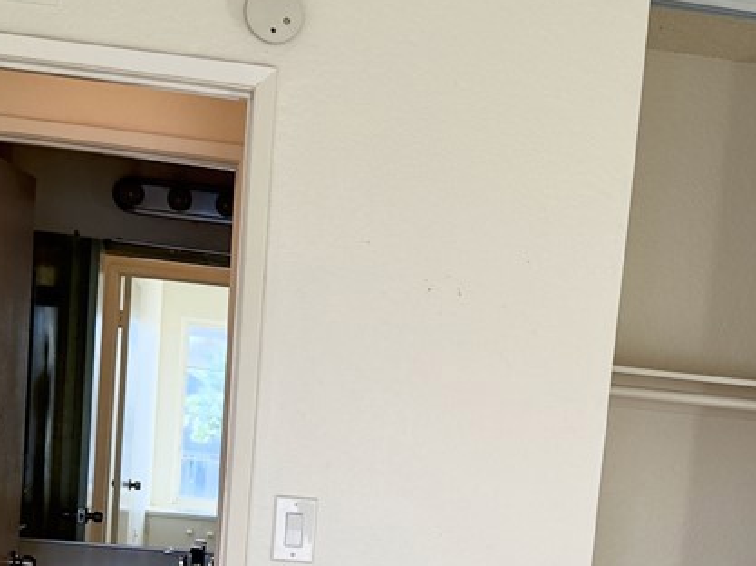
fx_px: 1287
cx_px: 529
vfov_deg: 23.4
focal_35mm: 59
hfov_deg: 32.3
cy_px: 613
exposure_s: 1/120
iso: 80
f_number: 1.78
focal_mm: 6.86
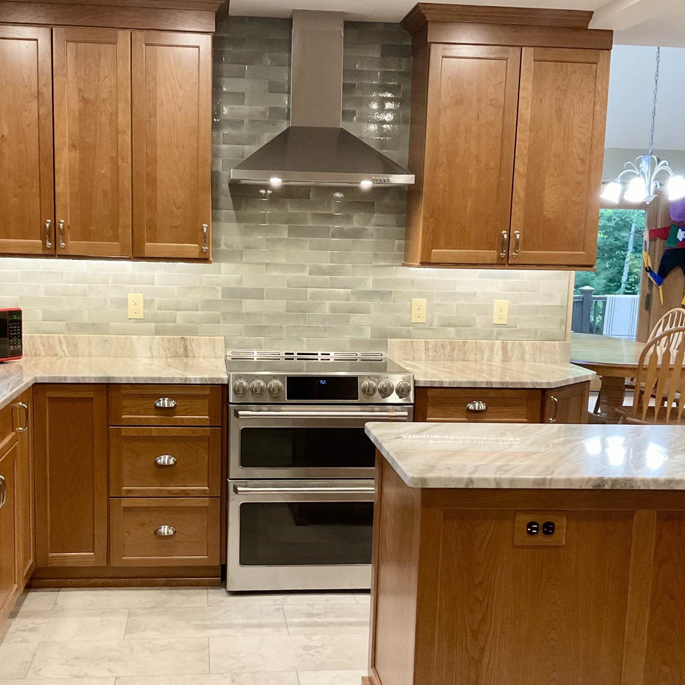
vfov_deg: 39.1
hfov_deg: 39.1
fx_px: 963
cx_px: 301
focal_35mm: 43
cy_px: 381
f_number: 1.8
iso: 160
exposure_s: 1/60
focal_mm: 3
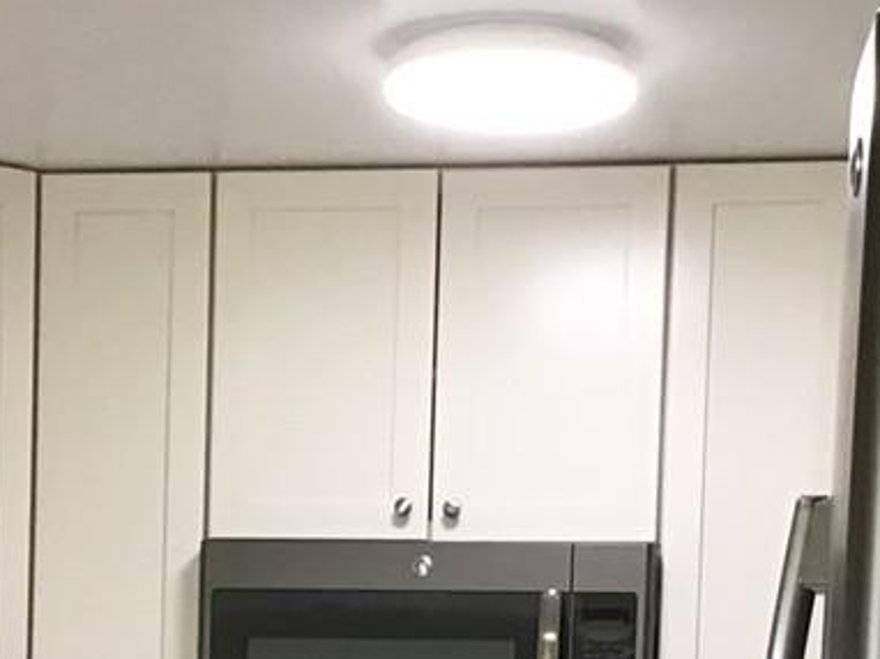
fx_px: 3303
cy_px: 1115
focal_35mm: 130
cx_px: 267
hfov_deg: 15.1
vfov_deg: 10.8
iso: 50
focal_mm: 3.3
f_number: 2.4
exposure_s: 1/30
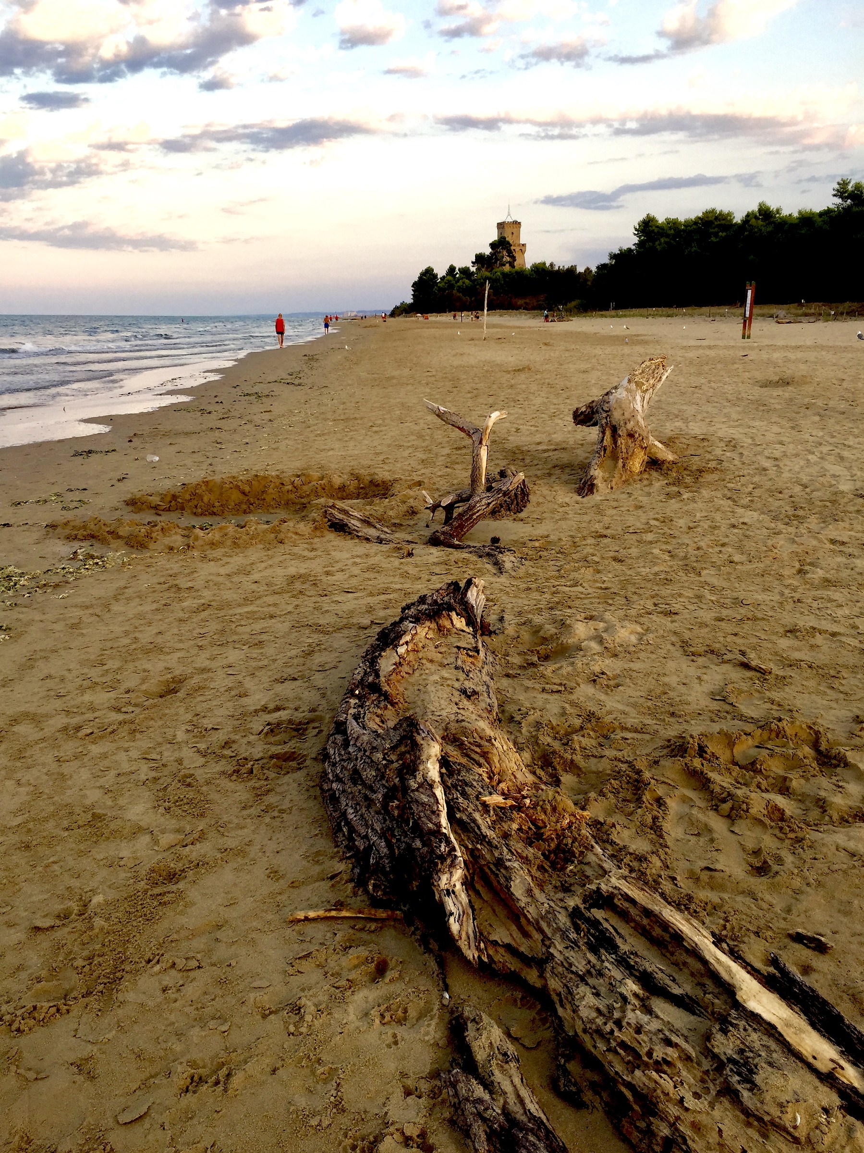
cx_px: 432
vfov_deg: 61.7
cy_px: 576
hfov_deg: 48.2
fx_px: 965
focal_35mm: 29
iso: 32
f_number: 2.2
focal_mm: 4.15
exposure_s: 1/226
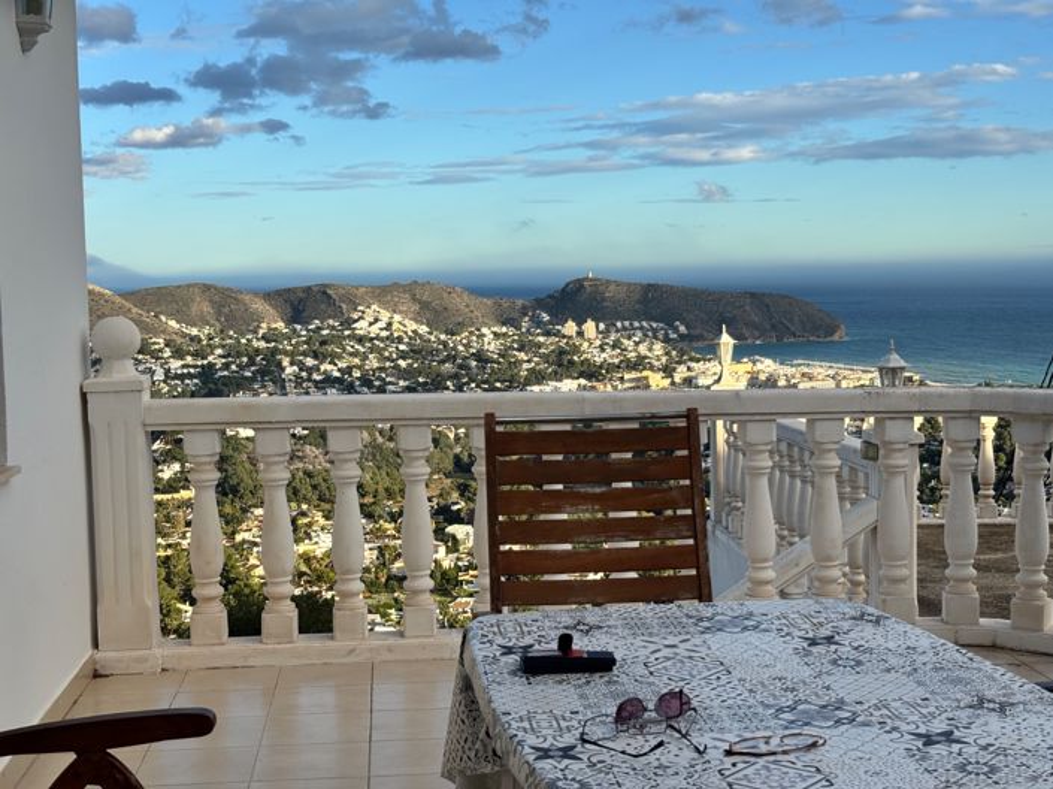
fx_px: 1581
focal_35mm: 52
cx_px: 526
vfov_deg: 28.0
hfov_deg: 36.8
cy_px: 394
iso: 32
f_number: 1.6
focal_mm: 5.96
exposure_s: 1/1783
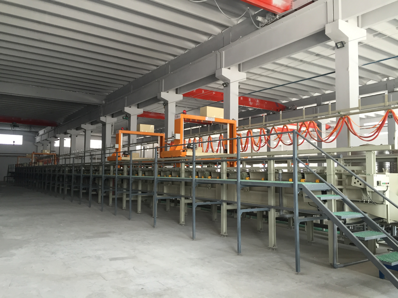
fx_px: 333
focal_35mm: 29
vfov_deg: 48.2
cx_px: 199
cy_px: 149
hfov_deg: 61.7
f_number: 2.2
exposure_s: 1/30
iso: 64
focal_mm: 4.15
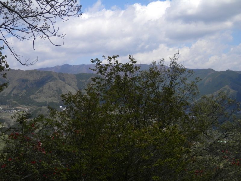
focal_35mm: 45
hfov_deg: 42.1
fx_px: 313
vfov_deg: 32.2
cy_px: 90
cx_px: 120
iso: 80
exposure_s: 1/200
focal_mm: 8
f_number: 10.8
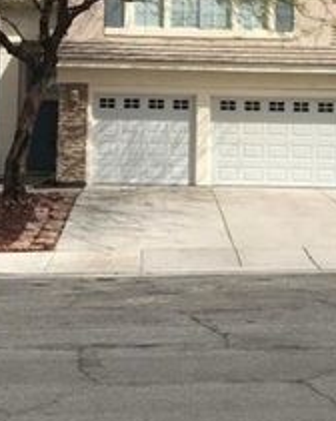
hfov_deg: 23.5
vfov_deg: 28.7
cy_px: 105
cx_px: 188
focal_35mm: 65
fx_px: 808
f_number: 1.8
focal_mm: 3.99
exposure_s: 1/4167
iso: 20
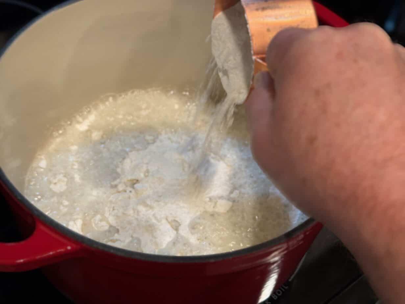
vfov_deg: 30.3
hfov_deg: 39.7
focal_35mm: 48
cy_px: 152
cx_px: 202
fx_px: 562
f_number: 1.78
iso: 80
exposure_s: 1/60
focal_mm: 6.76
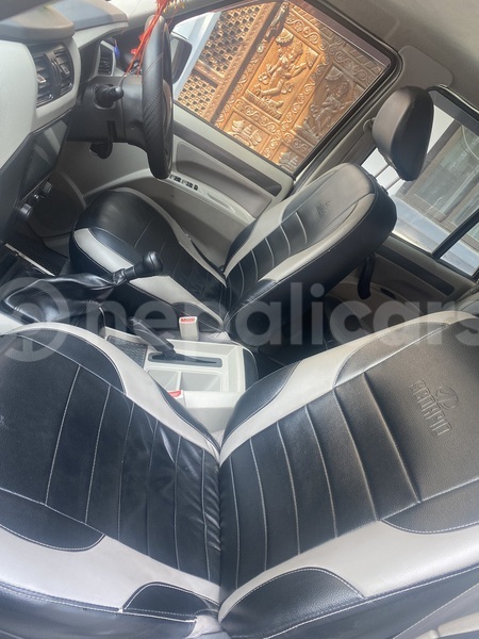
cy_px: 320
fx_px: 480
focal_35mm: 26
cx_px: 240
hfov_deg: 53.1
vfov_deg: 67.3
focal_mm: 4.25
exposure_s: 1/121
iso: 100
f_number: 1.8
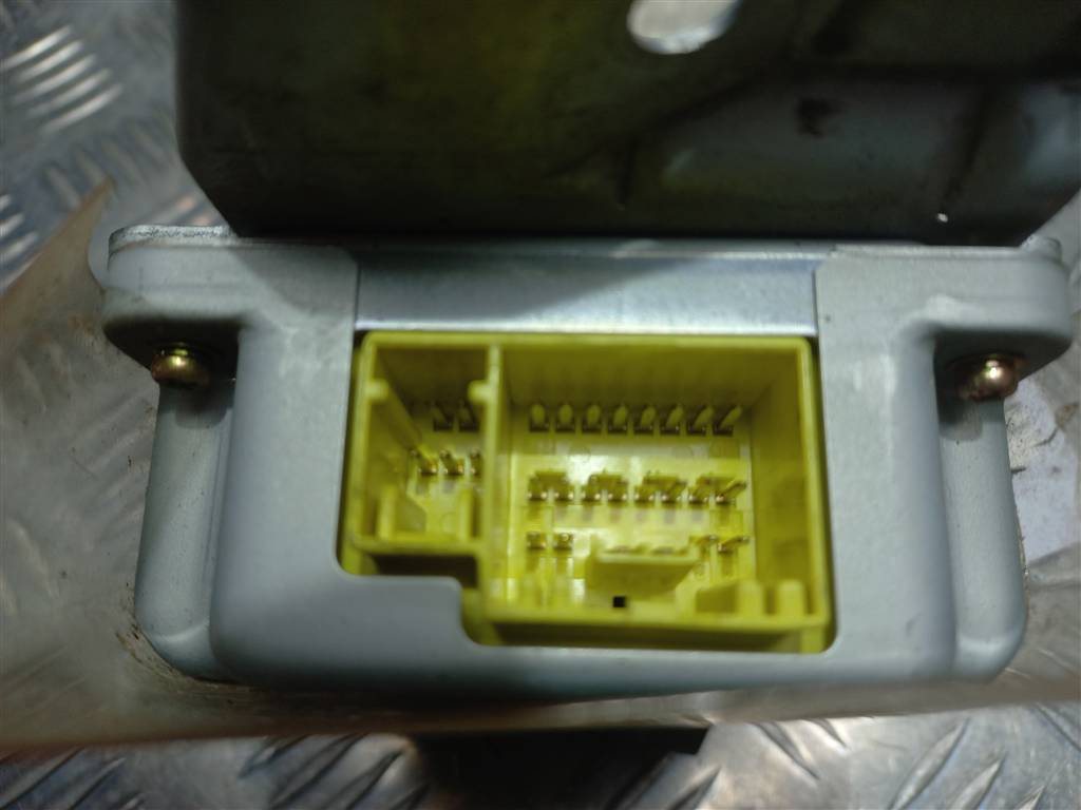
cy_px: 405
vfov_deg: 54.9
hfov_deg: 69.4
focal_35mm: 25
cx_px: 540
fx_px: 781
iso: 25
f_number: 1.8
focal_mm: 4.6
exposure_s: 1/100
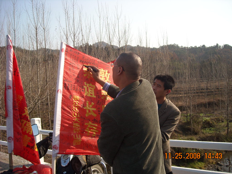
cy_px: 87
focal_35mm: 35
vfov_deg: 40.7
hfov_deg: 52.6
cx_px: 116
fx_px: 235
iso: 64
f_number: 5.6
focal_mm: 5.7
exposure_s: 1/184
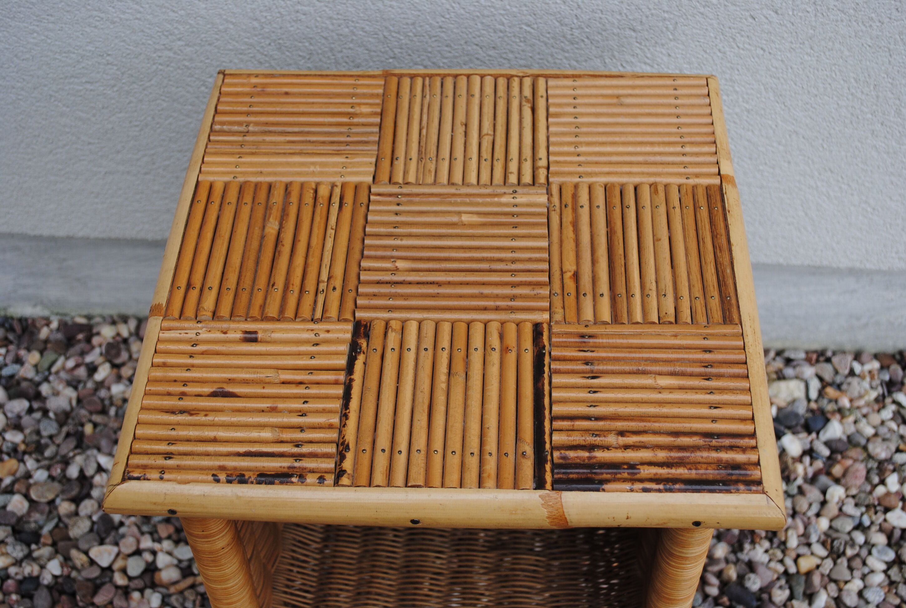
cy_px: 304
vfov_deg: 28.2
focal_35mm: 48
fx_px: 1210
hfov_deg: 41.0
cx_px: 453
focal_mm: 32
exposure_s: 1/125
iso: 180
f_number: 5.6
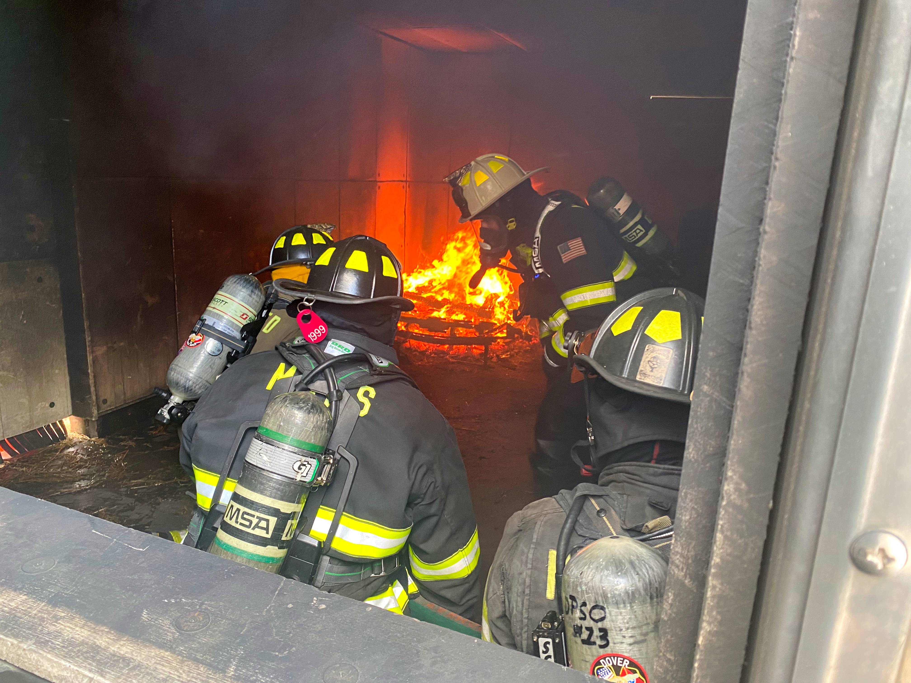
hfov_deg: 67.3
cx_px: 456
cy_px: 342
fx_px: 684
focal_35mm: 26
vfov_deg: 53.1
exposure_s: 1/63
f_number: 1.8
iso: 125
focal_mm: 4.25
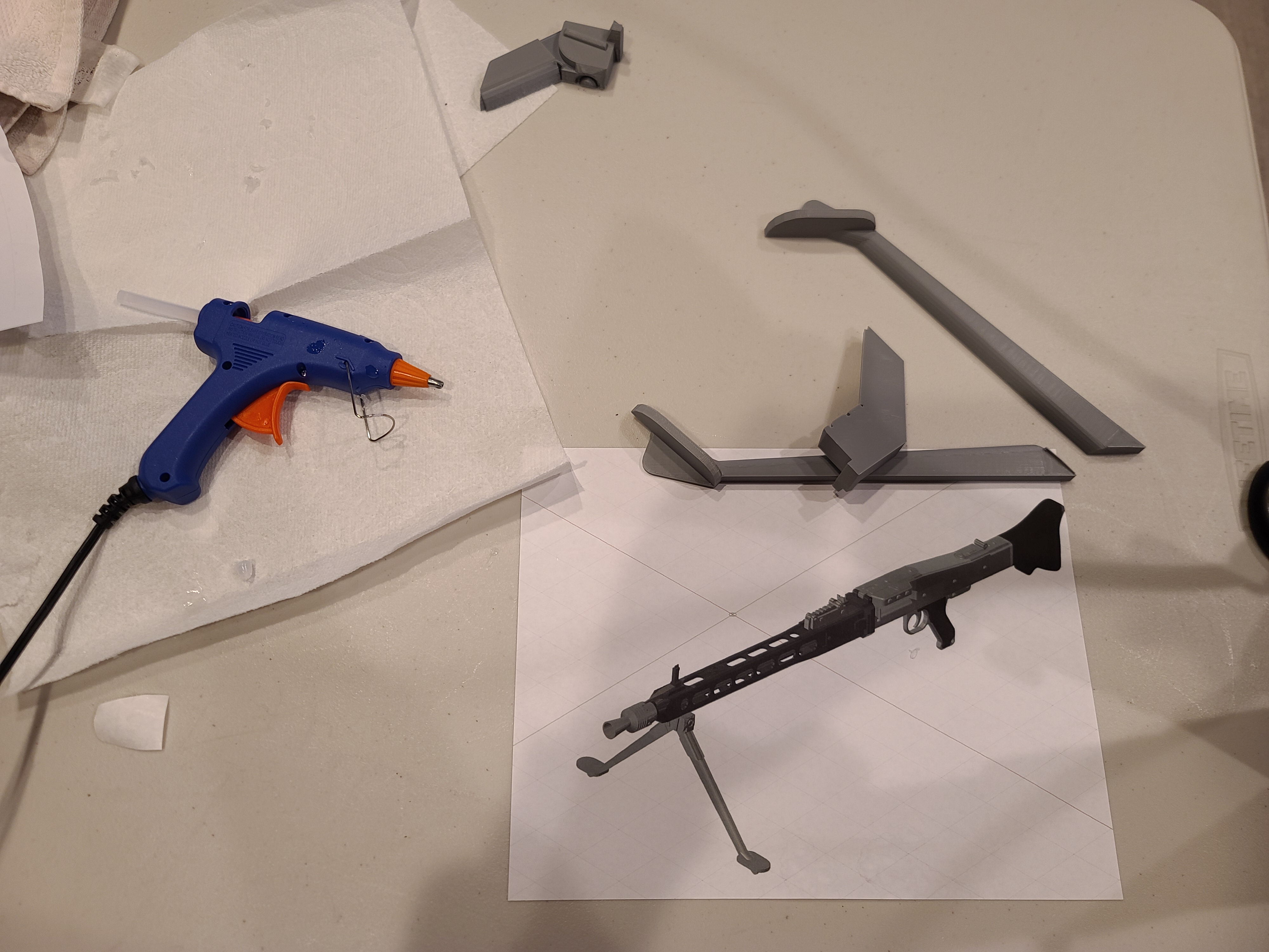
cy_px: 476
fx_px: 916
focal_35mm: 25
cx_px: 634
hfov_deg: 69.4
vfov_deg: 54.9
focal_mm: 7
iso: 100
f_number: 1.8
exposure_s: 1/60
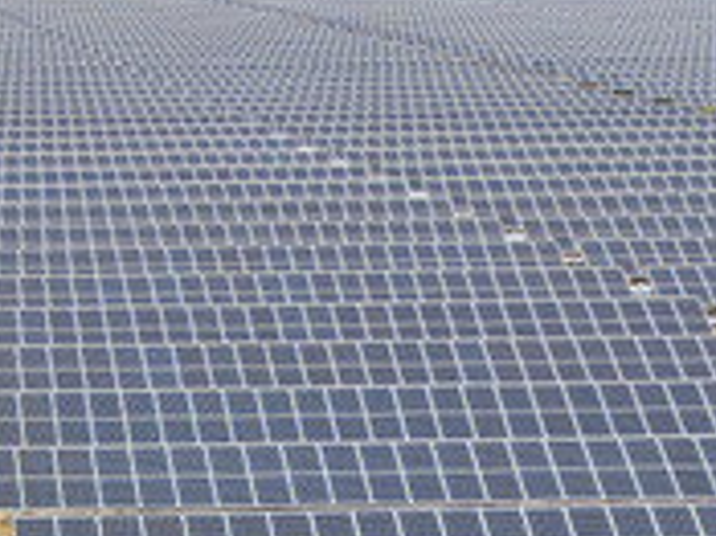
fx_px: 1509
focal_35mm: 73
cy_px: 622
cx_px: -252
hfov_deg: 23.2
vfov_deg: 19.1
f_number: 2.8
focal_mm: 4.5
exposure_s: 1/200
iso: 100
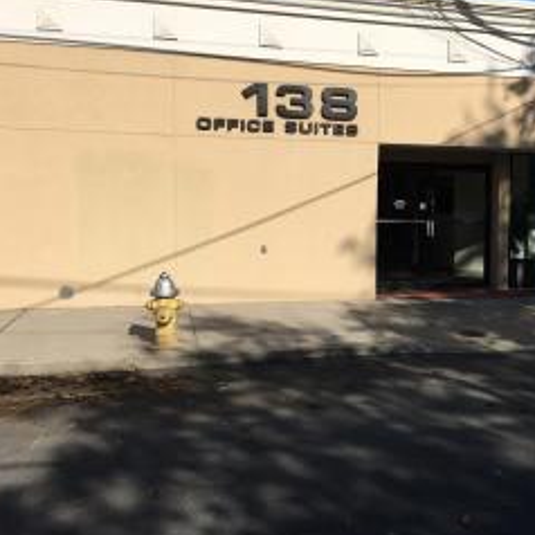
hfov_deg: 37.7
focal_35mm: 43
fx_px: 752
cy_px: 241
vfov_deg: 39.1
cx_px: 429
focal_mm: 4.15
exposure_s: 1/2849
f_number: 2.2
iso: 25
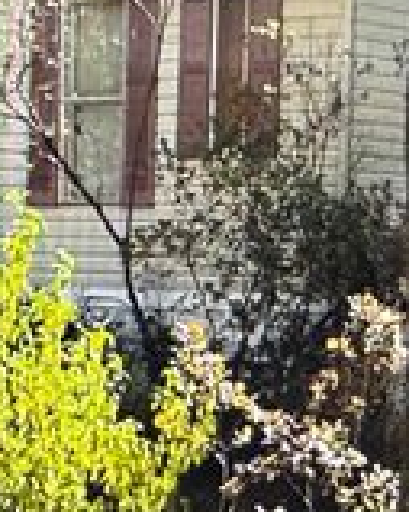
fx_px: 1212
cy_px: 256
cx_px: 187
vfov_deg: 23.9
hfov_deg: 19.2
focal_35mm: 80
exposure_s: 1/60
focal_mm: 2.22
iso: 400
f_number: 2.2
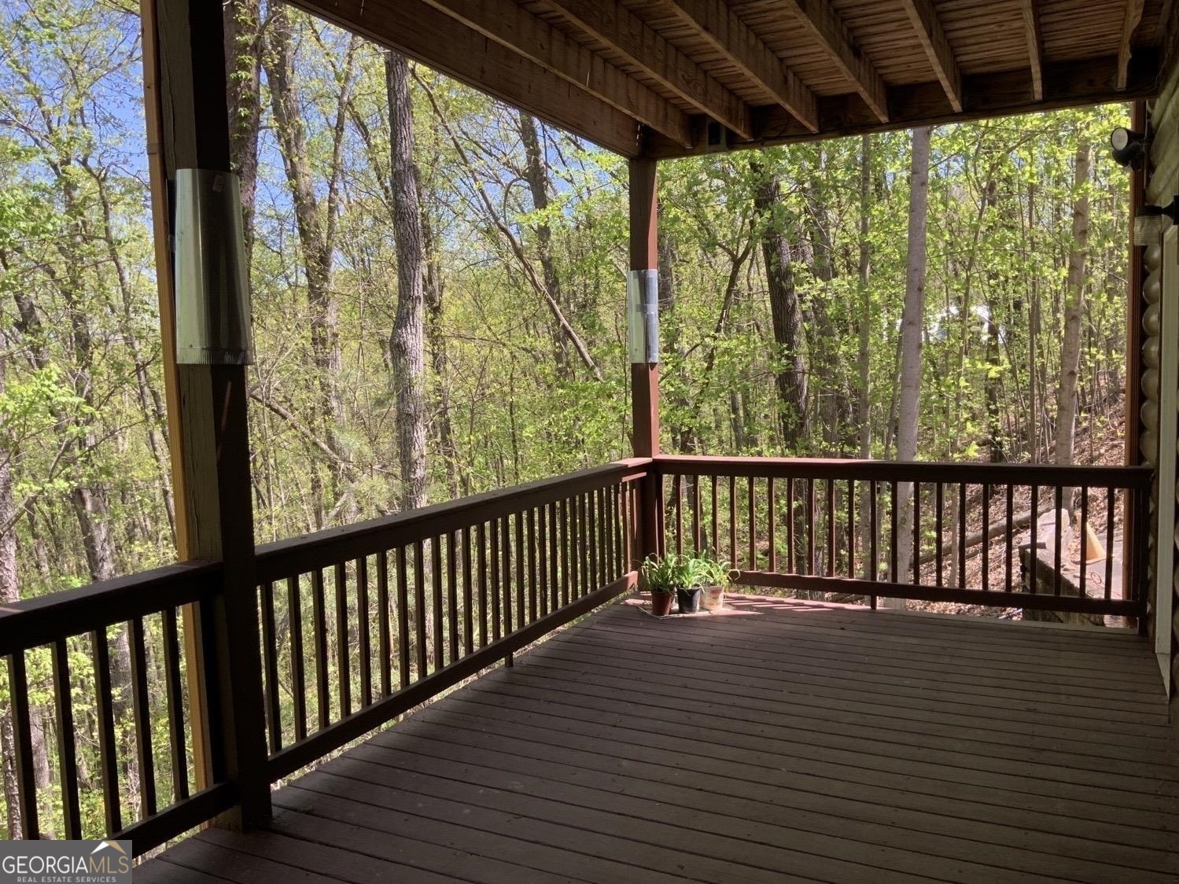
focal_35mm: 29
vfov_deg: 48.2
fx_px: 988
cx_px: 590
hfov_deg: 61.7
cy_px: 442
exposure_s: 1/276
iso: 16
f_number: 1.8
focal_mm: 3
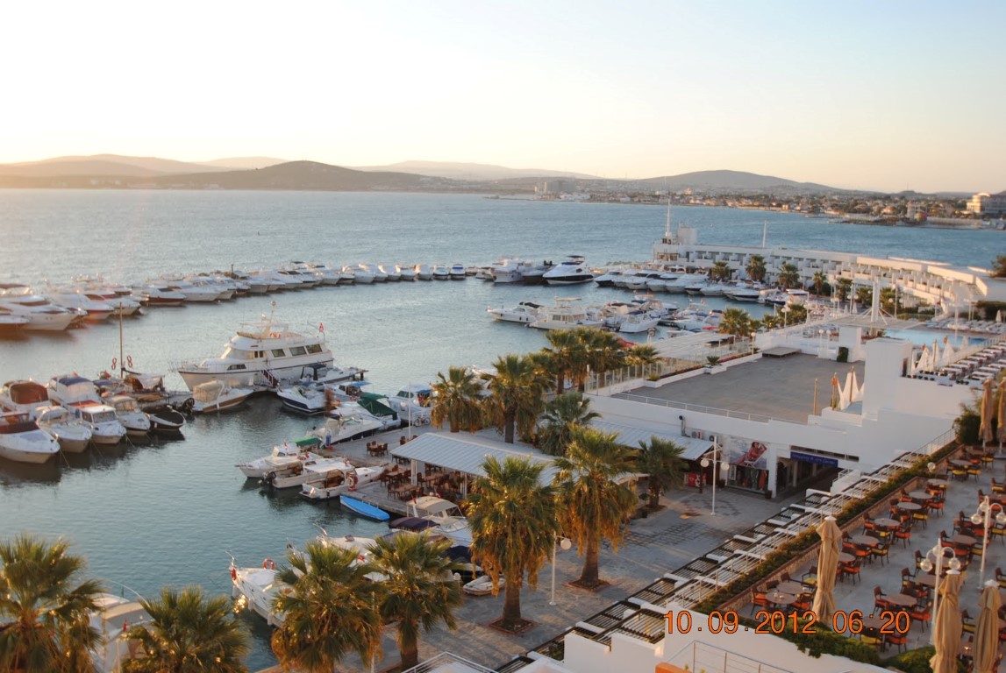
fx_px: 1007
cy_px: 336
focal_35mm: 36
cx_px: 503
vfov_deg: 37.0
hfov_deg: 53.1
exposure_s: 1/160
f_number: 4.5
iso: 100
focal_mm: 24
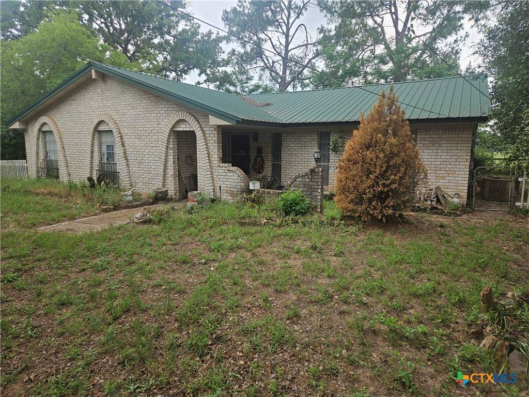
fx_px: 351
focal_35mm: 23
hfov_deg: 73.9
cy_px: 198
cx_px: 264
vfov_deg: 58.9
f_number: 1.8
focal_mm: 5.4
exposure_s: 1/335
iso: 25
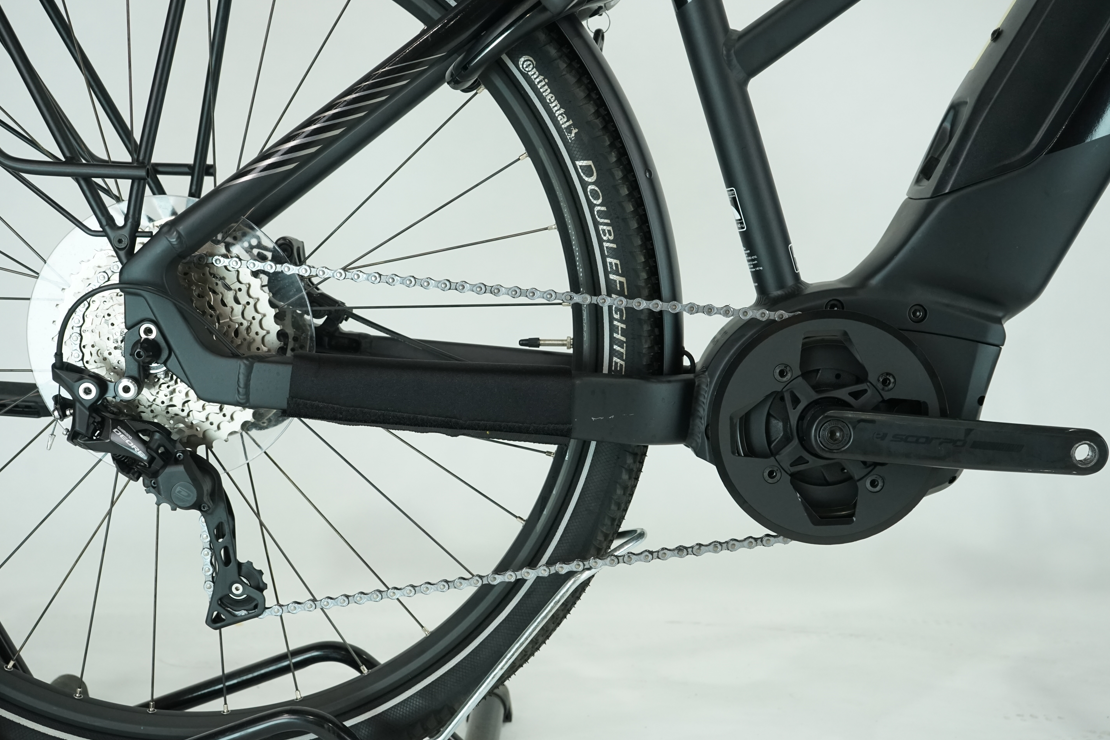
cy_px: 370
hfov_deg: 45.4
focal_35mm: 43
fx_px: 1326
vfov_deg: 31.2
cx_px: 572
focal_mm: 41
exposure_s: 1/200
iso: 1600
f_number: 5.6
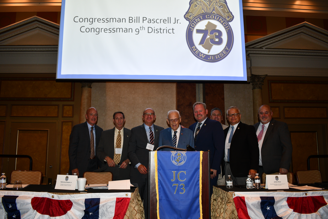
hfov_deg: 61.9
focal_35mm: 30
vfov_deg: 43.6
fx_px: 273
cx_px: 164
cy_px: 110
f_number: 3.8
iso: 400
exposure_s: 1/80
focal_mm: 20
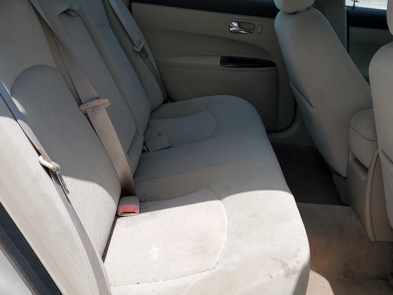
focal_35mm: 40
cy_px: 138
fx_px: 454
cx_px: 214
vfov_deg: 35.9
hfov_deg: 46.7
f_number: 1.5
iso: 50
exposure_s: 1/3333
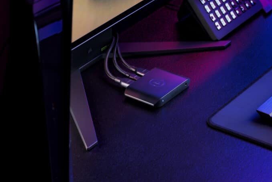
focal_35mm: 121
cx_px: 156
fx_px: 914
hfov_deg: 16.9
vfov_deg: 11.3
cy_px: 84
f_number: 8
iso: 320
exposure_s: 1
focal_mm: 105
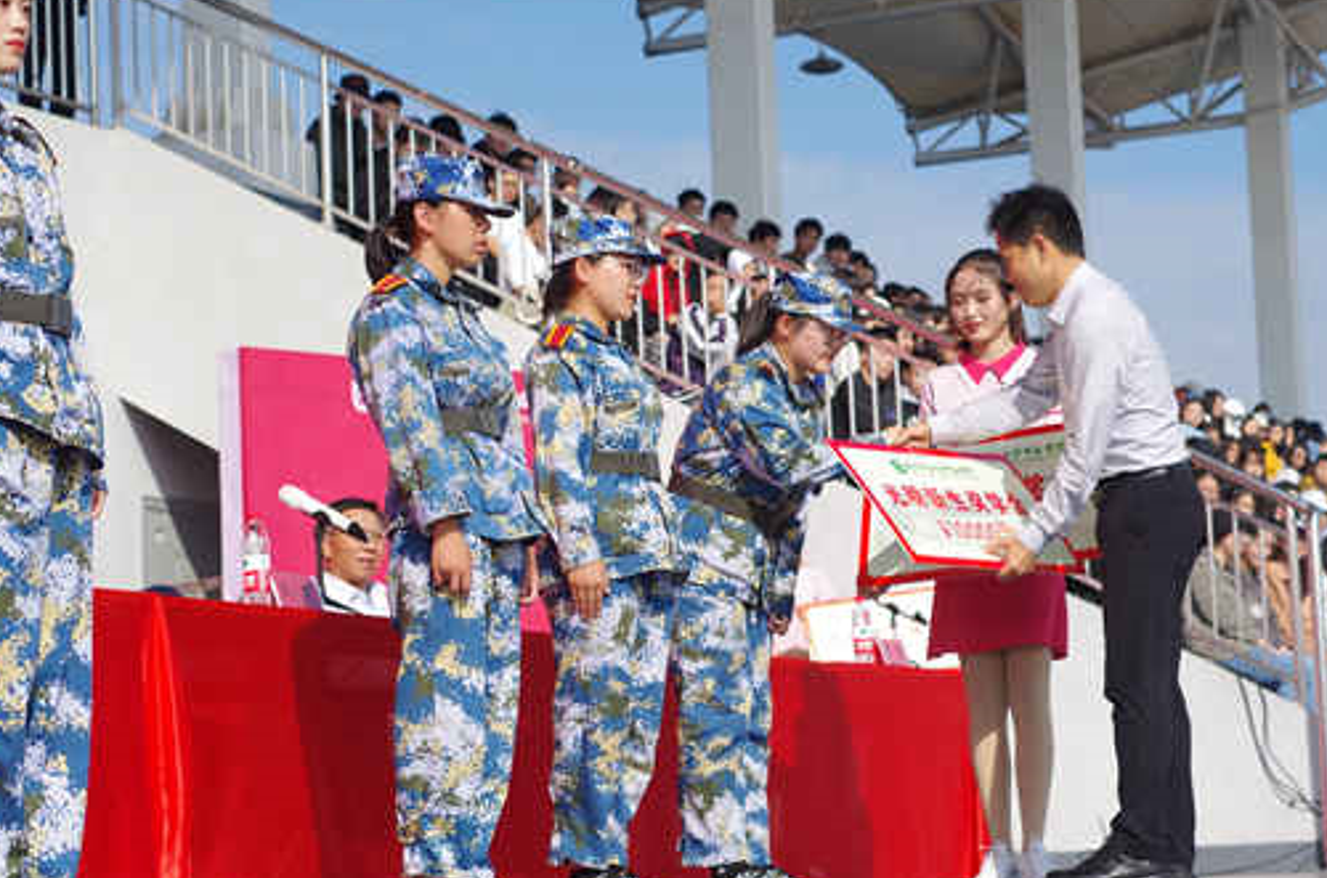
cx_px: 714
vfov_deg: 15.1
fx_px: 3310
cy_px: 508
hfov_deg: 22.7
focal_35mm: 90
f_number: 4
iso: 200
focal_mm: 50
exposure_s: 1/1600
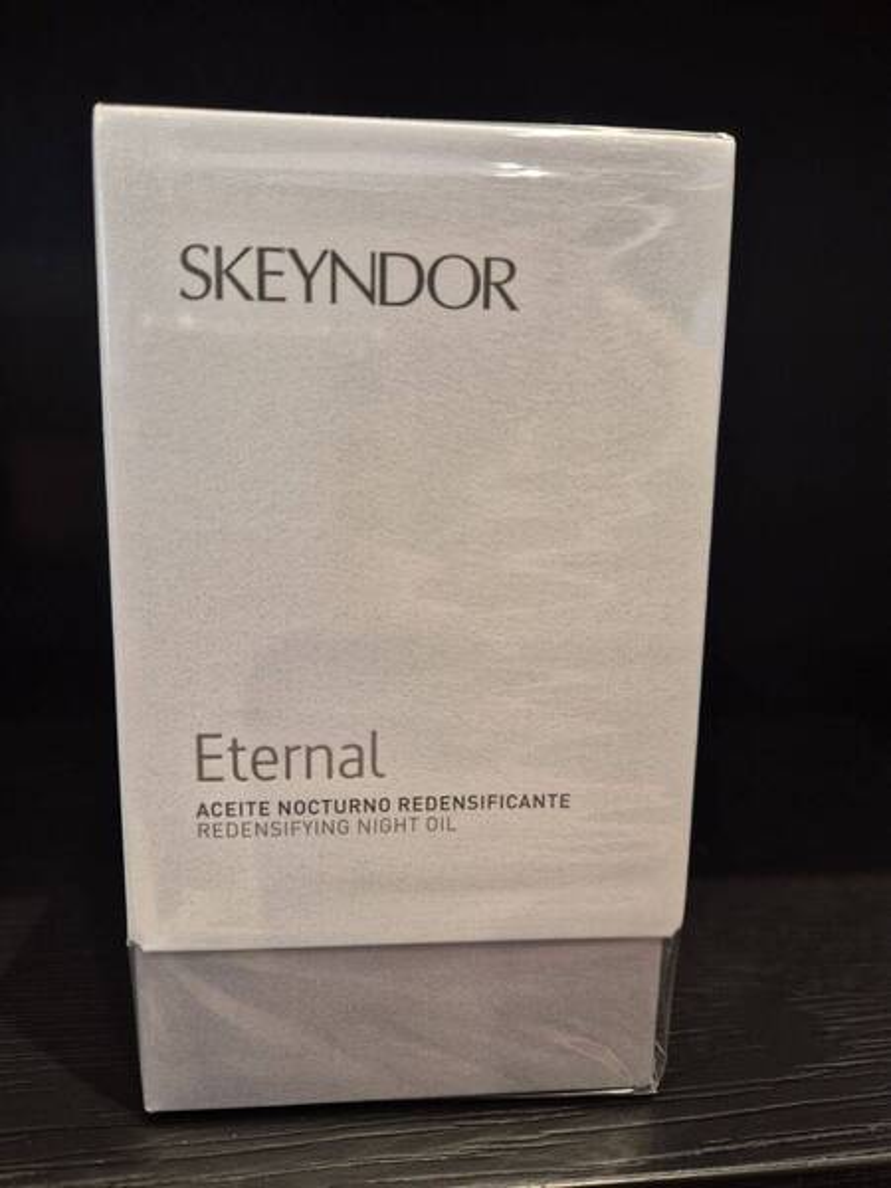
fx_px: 789
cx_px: 446
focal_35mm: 23
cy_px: 594
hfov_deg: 58.9
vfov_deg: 73.9
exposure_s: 1/57
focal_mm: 5.4
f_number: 1.8
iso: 160
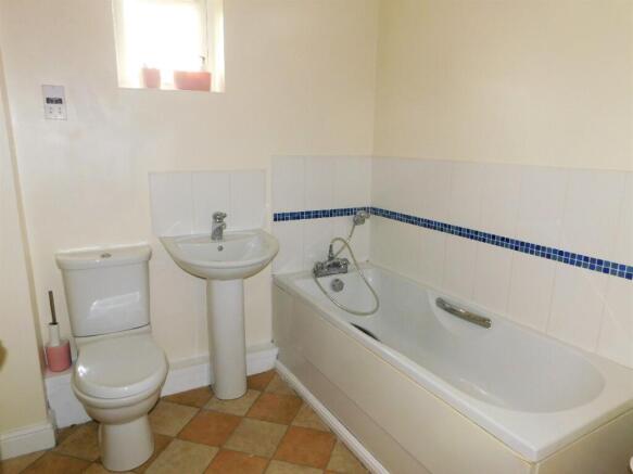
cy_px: 237
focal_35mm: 23
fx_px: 420
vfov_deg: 58.9
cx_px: 316
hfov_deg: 73.9
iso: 200
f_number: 3
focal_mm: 4
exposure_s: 1/30
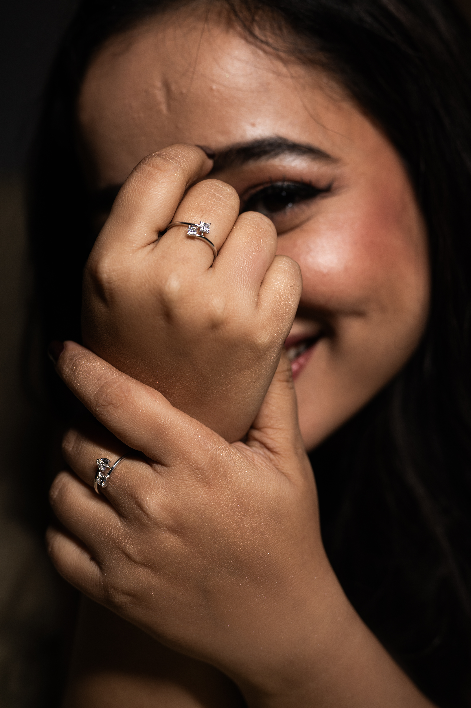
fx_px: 983
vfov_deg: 39.6
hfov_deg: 27.0
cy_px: 354
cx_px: 236
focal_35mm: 50
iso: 250
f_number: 3.5
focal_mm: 50
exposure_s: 1/200
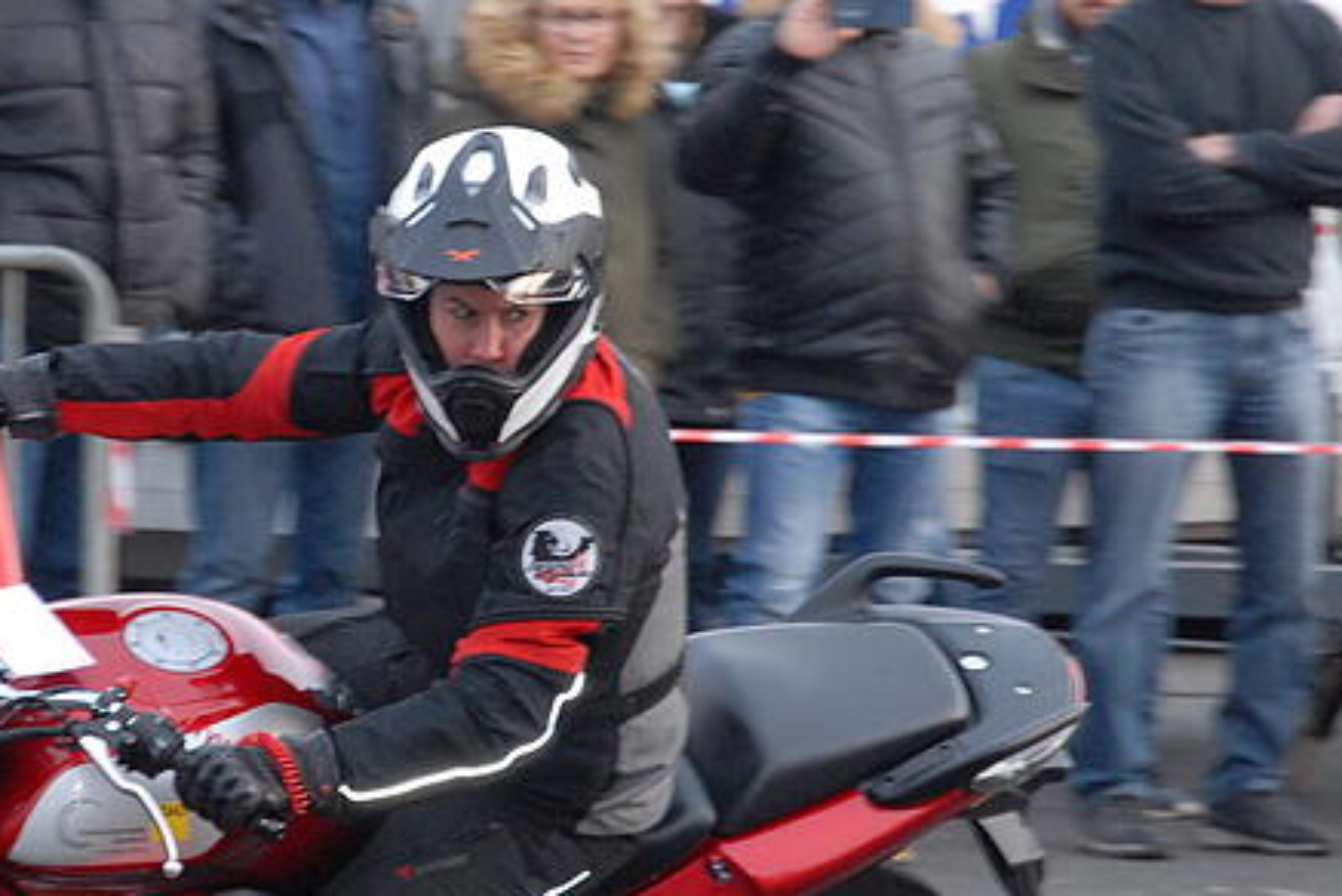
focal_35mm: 362
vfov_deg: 3.8
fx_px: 13503
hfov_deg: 5.7
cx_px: 164
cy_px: 368
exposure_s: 1/125
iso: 500
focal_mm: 98
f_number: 7.1
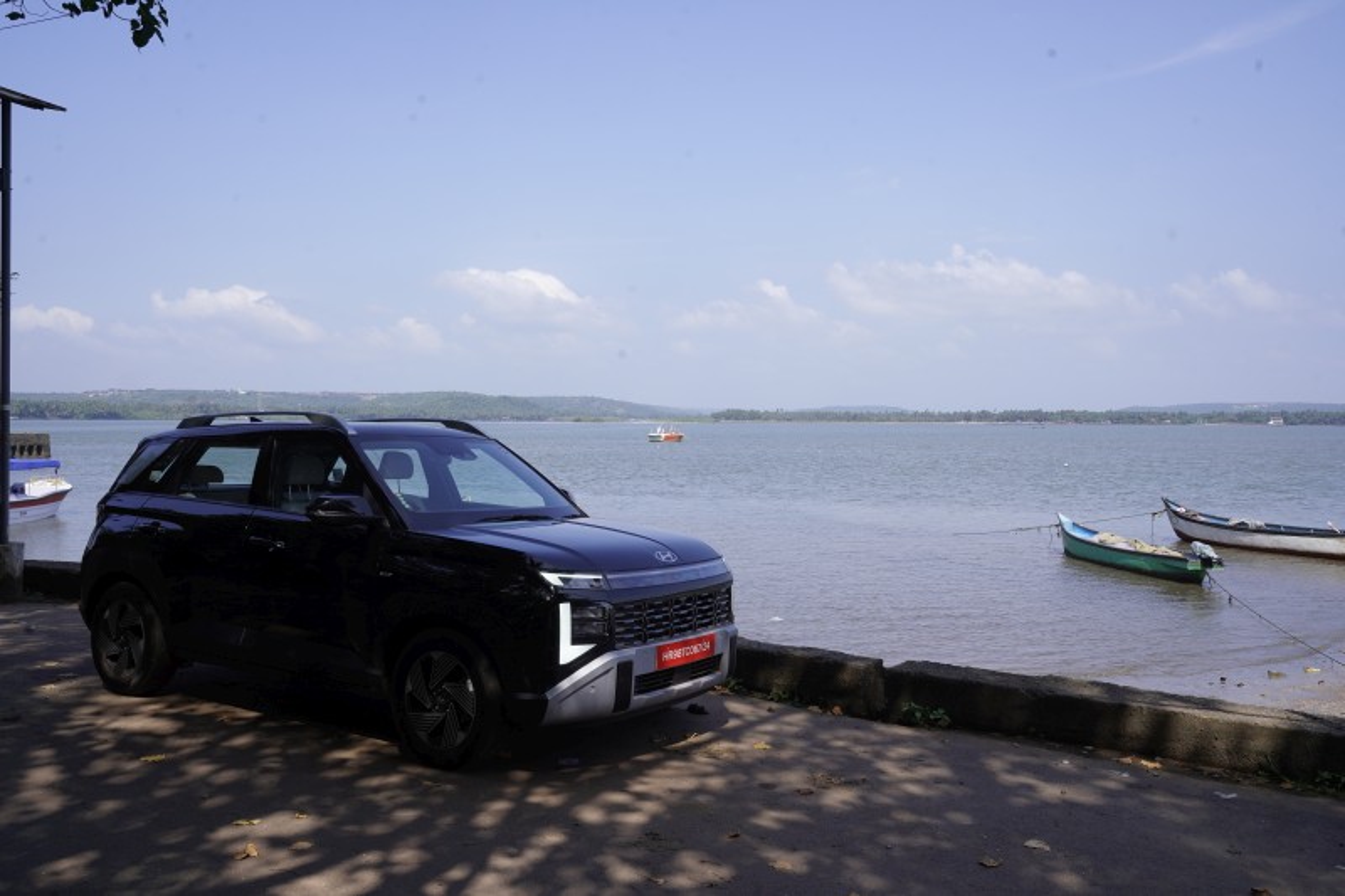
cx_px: 672
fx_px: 1121
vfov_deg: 43.6
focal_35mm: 30
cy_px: 448
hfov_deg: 61.9
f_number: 13
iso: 100
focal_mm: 30
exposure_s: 1/100
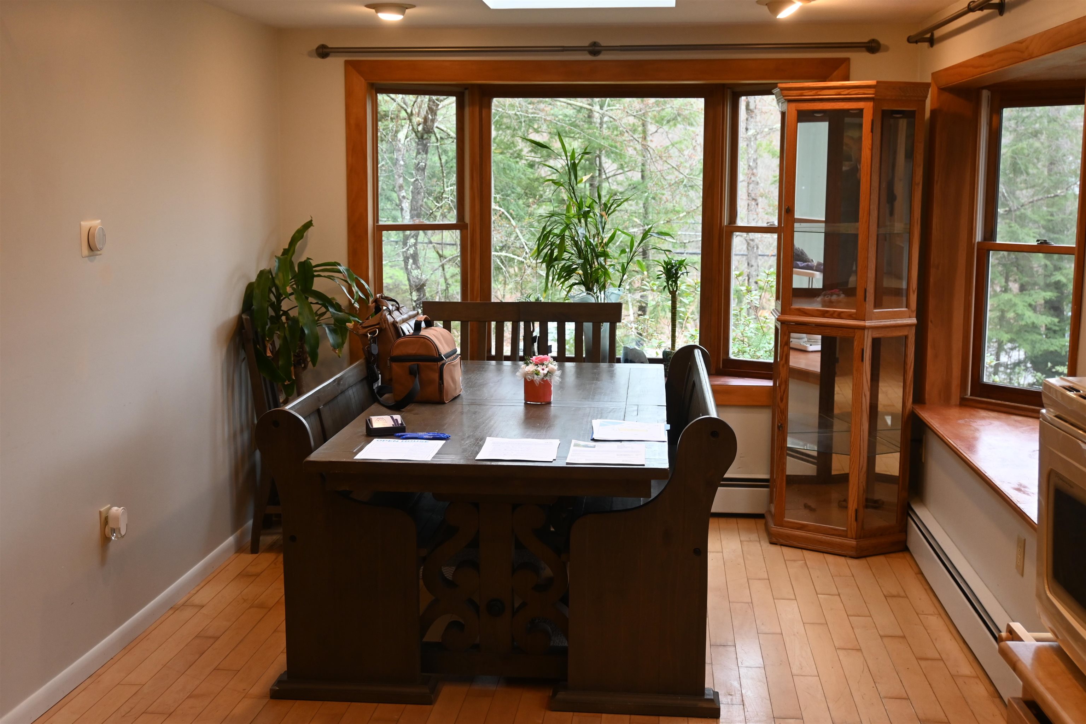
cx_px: 543
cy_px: 362
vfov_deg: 31.9
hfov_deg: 46.4
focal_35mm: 42
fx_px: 1267
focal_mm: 28
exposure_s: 1/125
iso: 640
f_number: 4.5
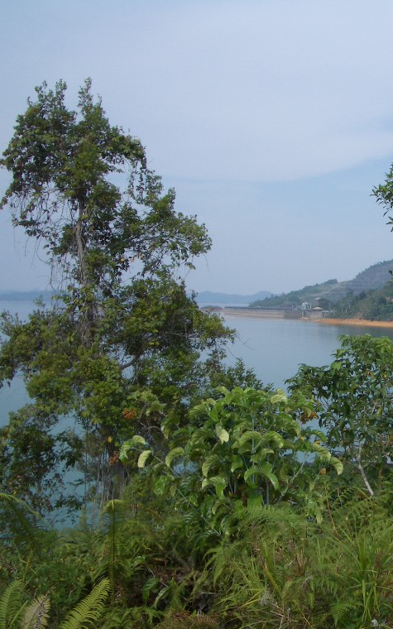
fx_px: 857
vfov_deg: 40.3
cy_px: 316
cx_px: 389
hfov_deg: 24.7
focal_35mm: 50
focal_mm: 5.8
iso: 50
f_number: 4.3
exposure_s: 1/800
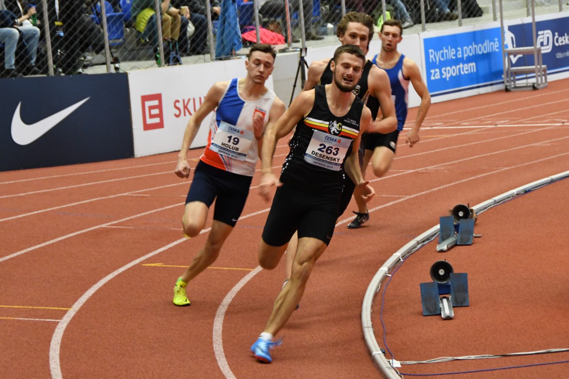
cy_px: 190
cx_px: 284
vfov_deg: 11.4
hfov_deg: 17.1
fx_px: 1897
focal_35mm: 120
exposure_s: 1/200
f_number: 5
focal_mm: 80
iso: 3200
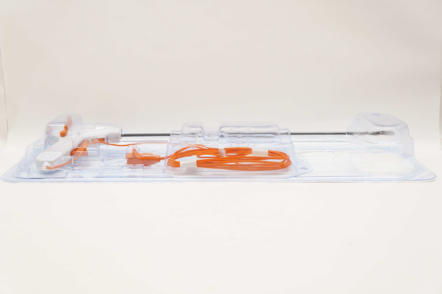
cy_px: 147
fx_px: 497
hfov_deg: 48.0
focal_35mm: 40
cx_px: 221
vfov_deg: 32.9
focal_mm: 27
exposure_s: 1/60
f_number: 5.6
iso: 400
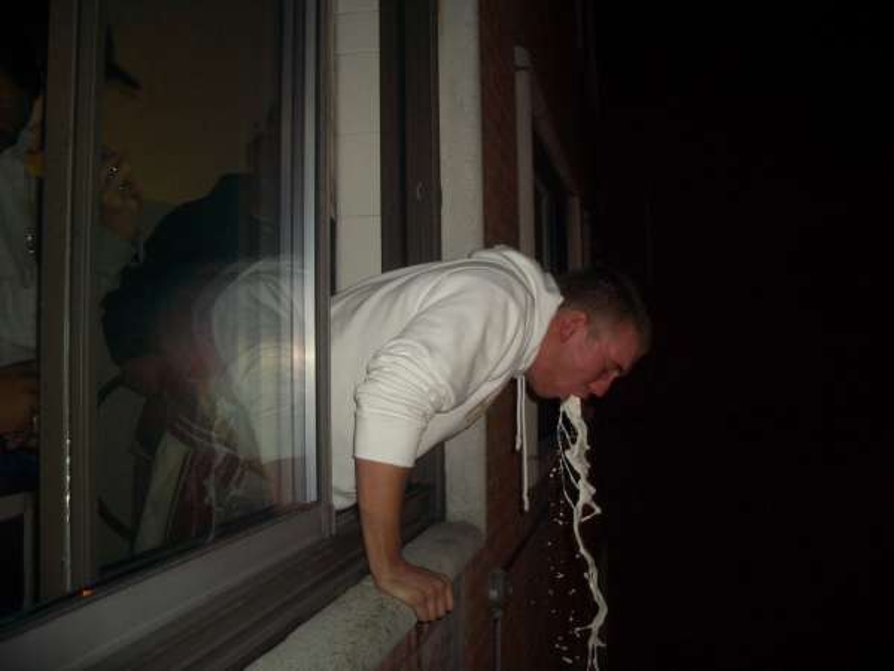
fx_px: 904
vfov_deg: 40.7
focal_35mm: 35
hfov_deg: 52.6
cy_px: 336
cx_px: 447
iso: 100
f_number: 2.6
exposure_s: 1/60
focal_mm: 5.8
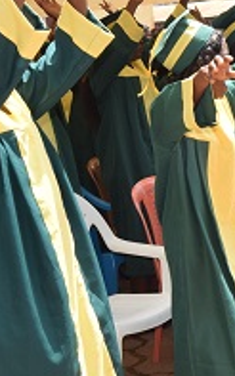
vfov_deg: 26.8
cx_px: 203
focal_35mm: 77
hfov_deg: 16.7
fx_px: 790
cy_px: 220
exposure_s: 1/200
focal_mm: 18
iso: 400
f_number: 10
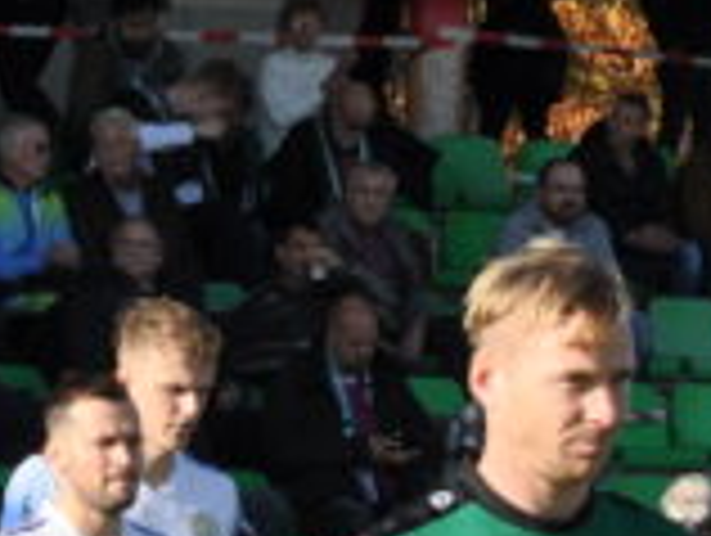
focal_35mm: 289
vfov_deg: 5.1
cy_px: 1013
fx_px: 5947
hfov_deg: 6.8
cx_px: 198
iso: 200
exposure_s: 1/250
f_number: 8
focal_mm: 31
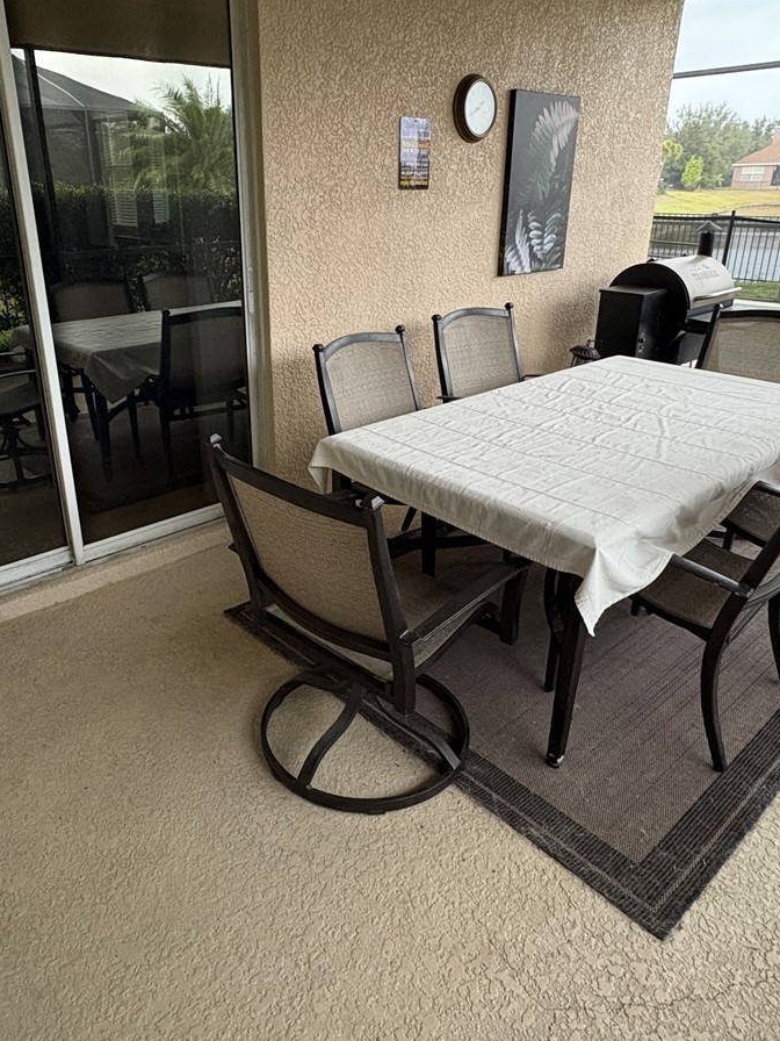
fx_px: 751
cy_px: 471
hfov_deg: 54.7
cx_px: 332
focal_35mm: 25
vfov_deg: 69.2
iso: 400
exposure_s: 1/60
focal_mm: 2.22
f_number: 2.2
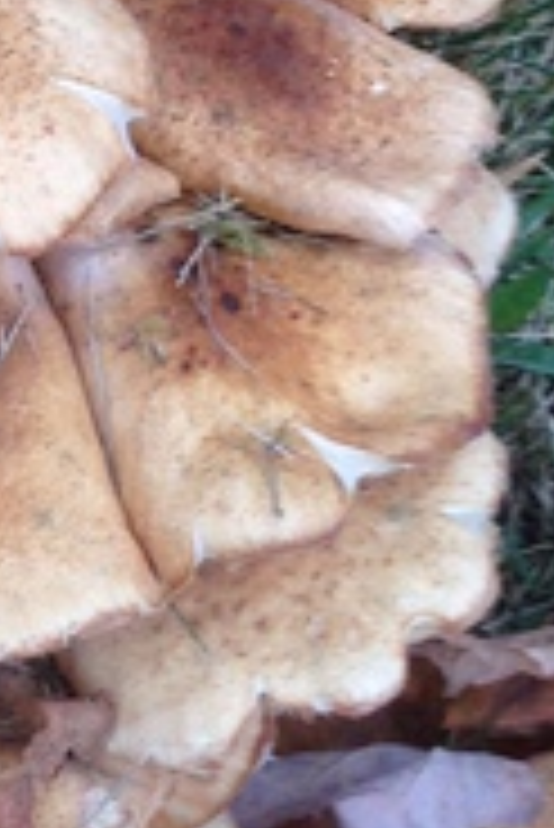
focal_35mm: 149
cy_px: 40
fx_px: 3433
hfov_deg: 8.9
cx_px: -365
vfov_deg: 13.6
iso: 64
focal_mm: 4.12
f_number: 2.4
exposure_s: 1/60
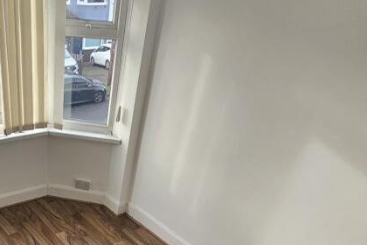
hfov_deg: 52.8
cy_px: 281
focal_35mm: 33
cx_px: 65
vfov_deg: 33.7
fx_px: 336
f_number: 2.2
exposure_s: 1/71
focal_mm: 2.2
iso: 80
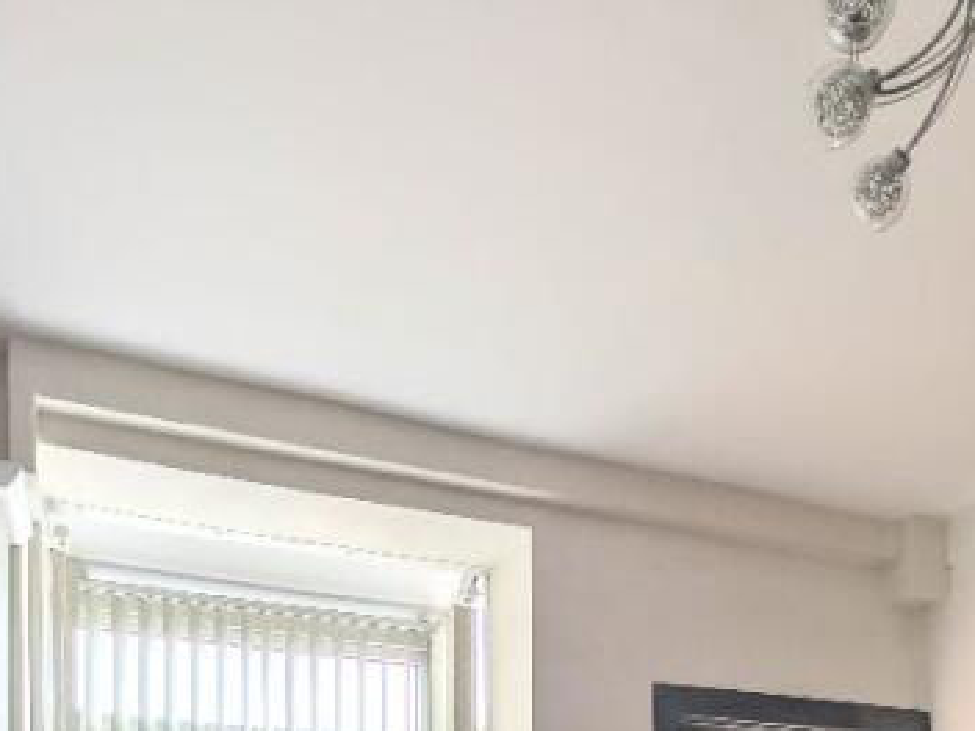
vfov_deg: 30.8
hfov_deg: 52.6
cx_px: 515
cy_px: 973
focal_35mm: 35
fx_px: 986
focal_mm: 2.02
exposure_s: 1/223
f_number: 1.7
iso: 66
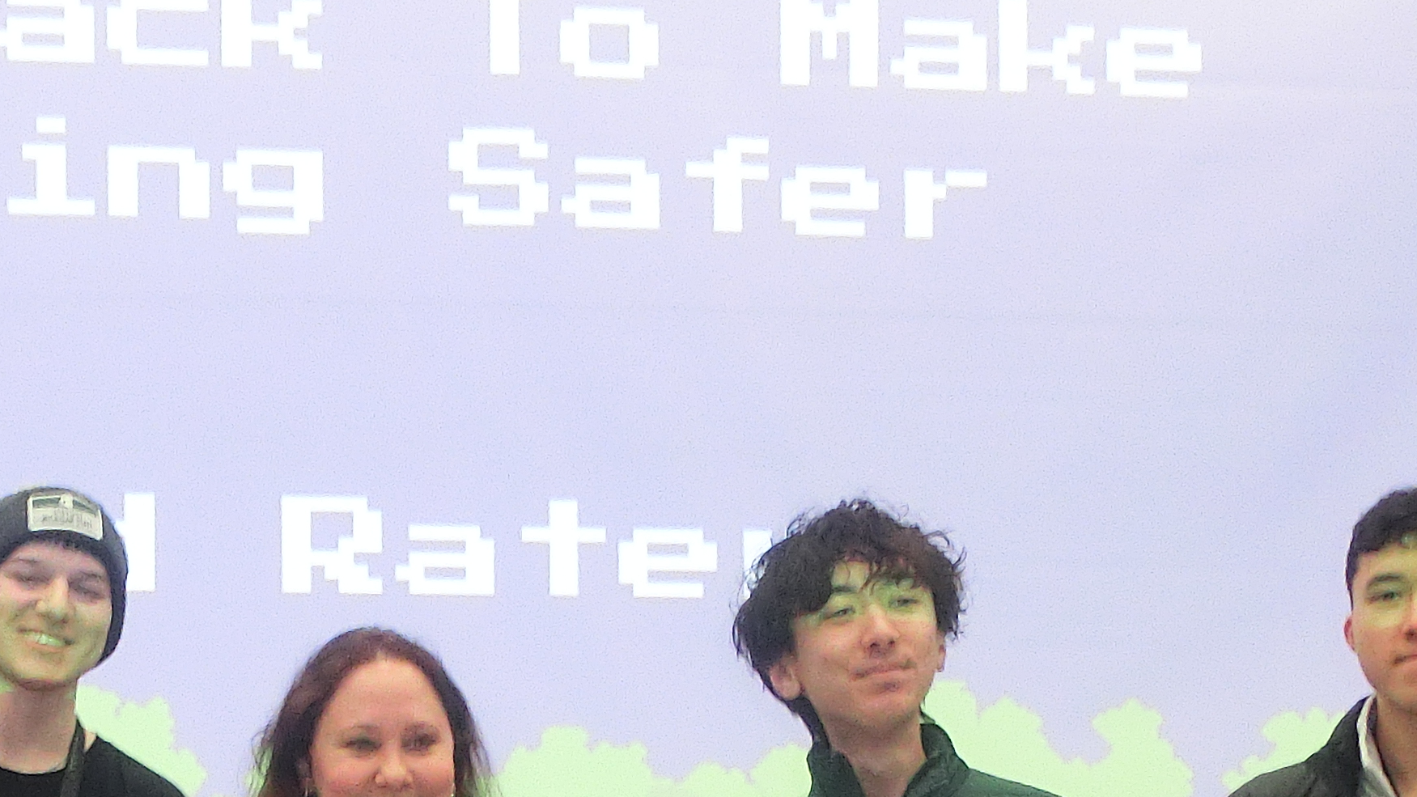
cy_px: 1203
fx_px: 3231
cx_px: 422
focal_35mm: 86
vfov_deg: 13.3
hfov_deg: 24.6
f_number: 3.5
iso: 400
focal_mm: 5.36
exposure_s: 1/25
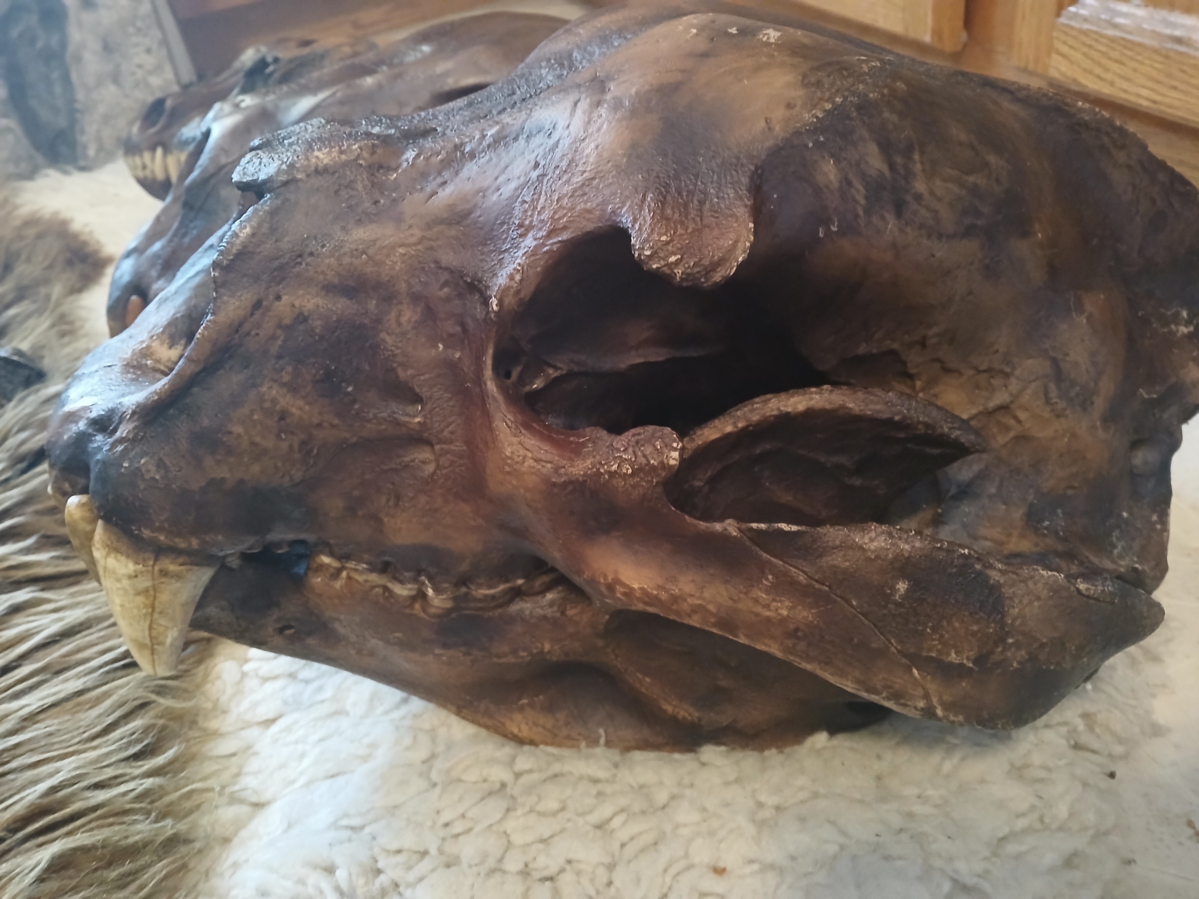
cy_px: 450
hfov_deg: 67.3
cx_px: 600
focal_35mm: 26
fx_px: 901
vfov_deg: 53.1
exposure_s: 1/20
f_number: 1.8
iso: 640
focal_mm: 3.98
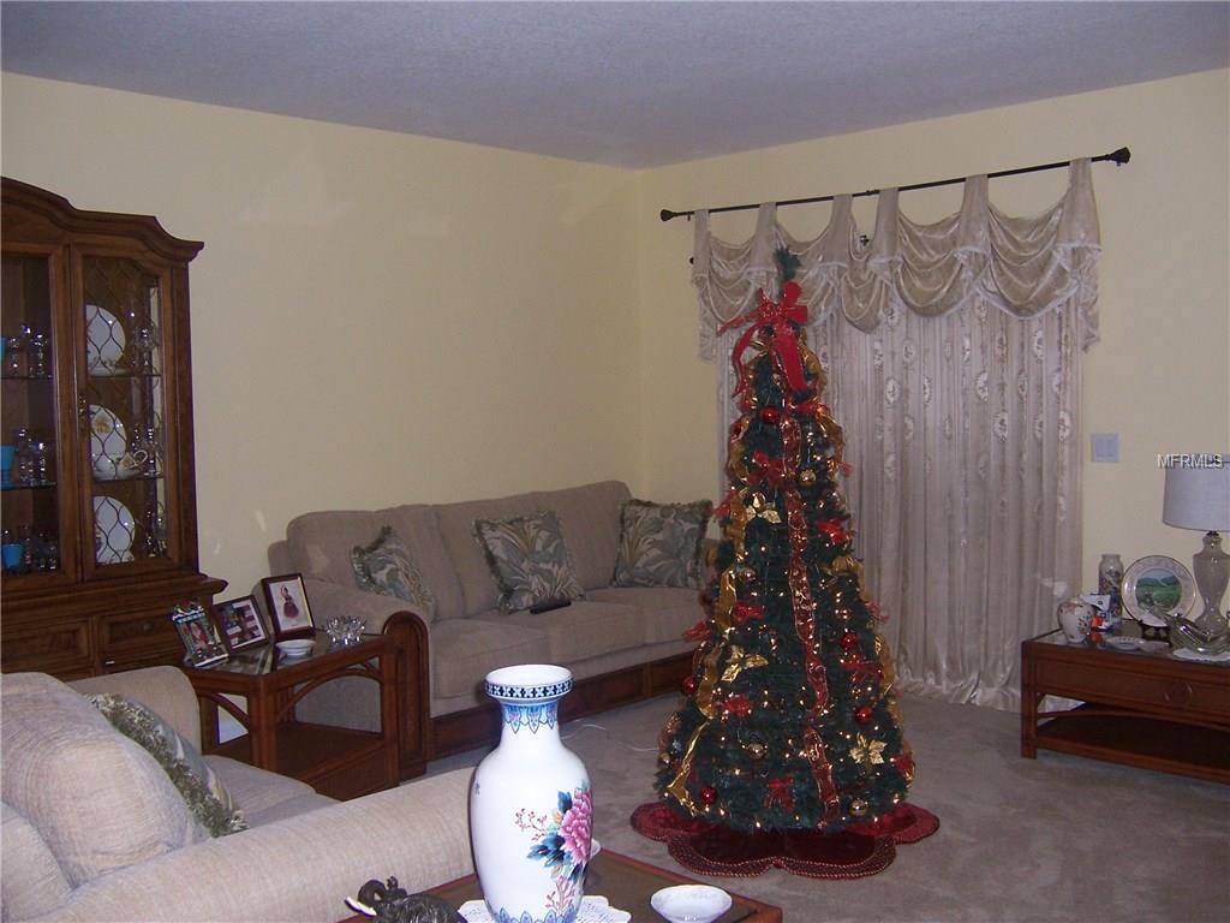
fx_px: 1173
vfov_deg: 42.9
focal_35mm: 33
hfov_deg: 55.4
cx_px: 615
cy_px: 462
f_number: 2.8
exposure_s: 1/60
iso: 140
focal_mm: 5.5
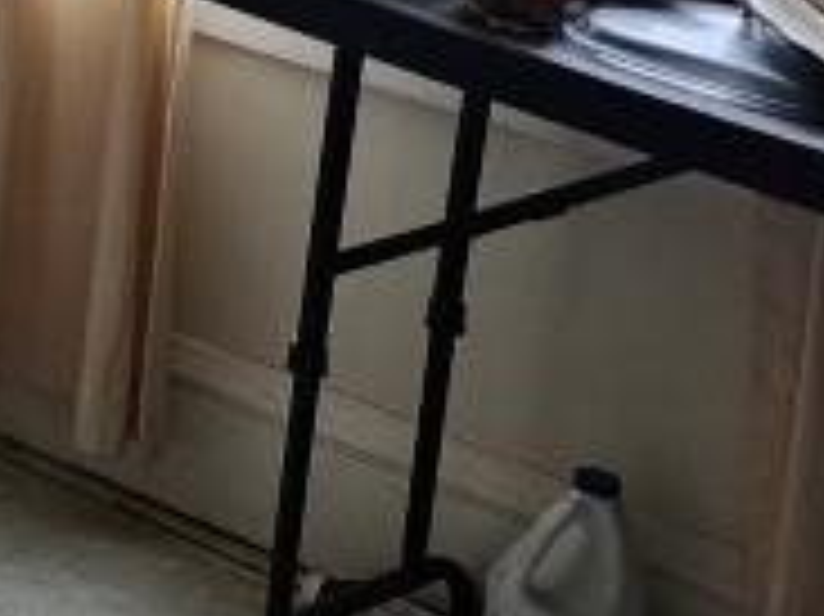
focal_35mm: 129
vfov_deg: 10.5
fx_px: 3069
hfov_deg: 13.6
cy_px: -638
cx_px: -671
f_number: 1.8
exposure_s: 1/120
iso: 320
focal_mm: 6.4
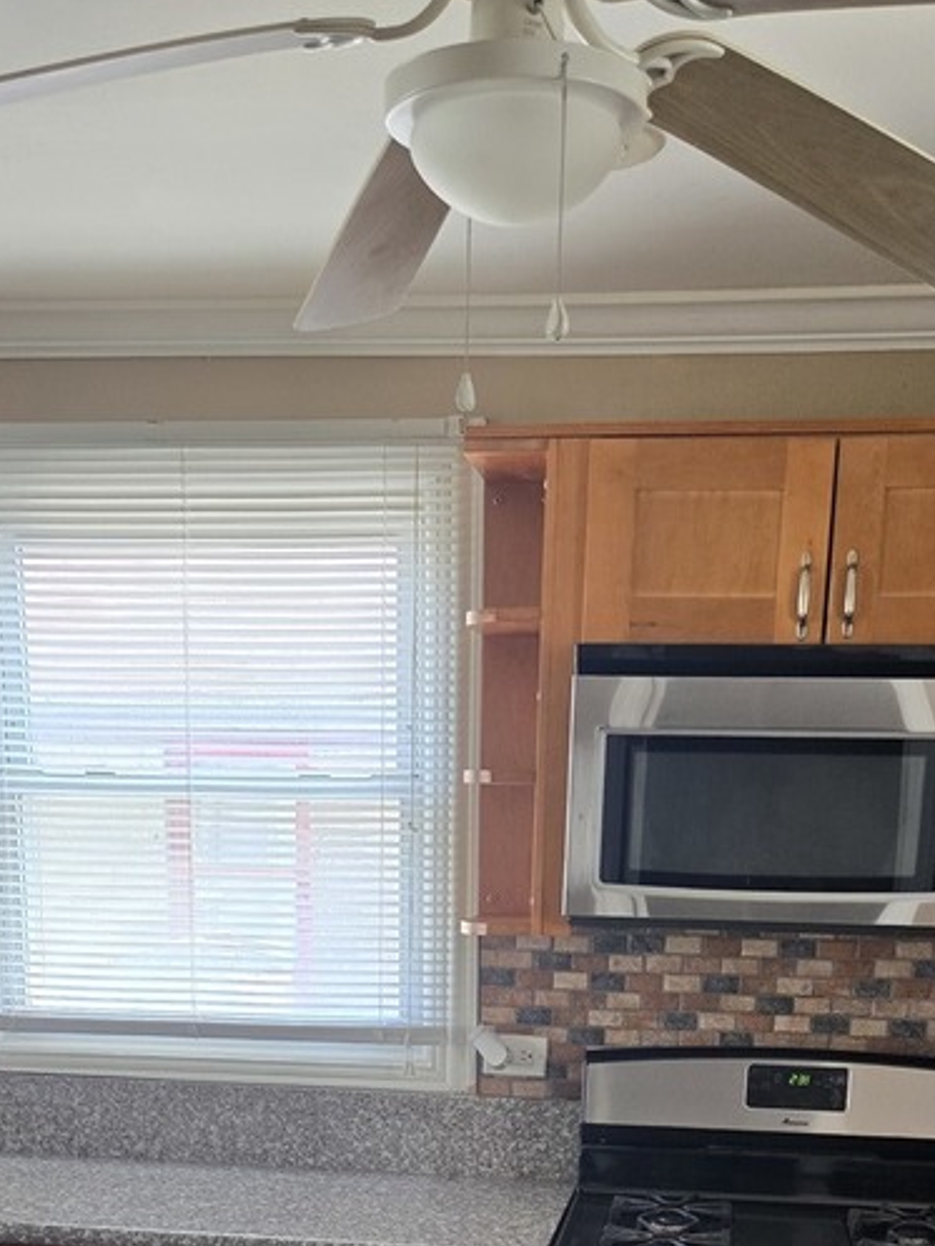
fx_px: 1800
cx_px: 424
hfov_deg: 29.1
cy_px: 1276
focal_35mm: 50
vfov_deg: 34.4
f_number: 1.8
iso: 160
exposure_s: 1/120
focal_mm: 5.4
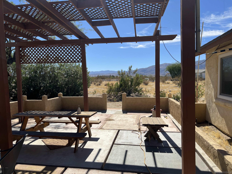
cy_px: 87
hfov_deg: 67.3
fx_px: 174
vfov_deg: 53.1
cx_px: 116
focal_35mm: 26
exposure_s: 1/6579
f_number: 1.5
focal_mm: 5.7
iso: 50
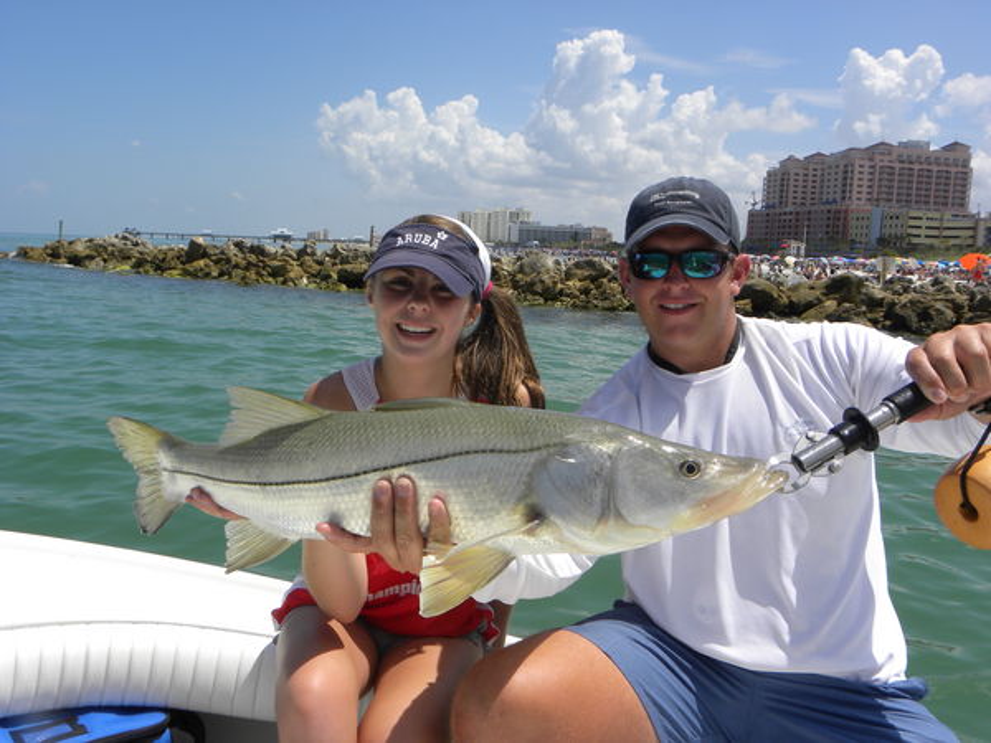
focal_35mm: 33
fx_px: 945
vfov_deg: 42.9
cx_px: 496
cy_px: 372
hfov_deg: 55.4
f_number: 6.3
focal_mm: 5.9
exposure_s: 1/383
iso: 64
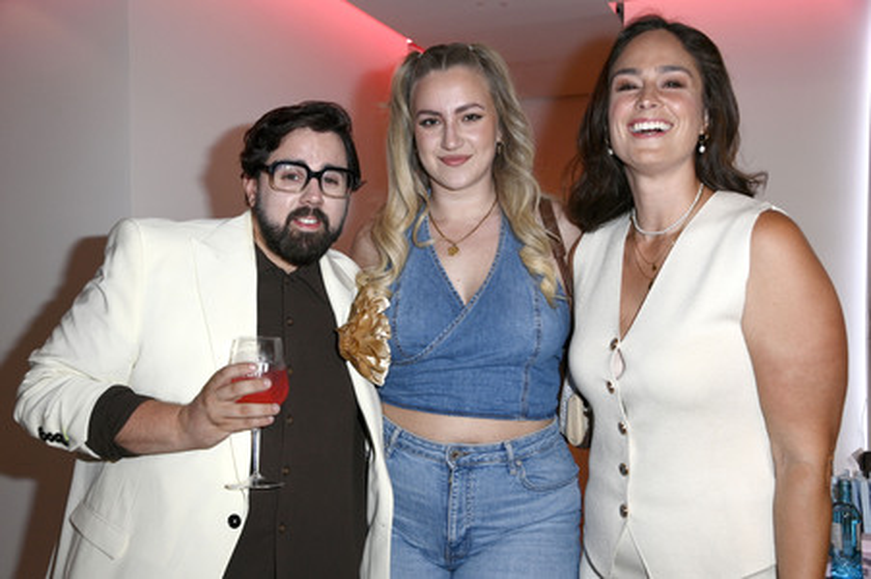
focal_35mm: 38
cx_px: 436
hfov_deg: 50.7
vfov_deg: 35.0
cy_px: 290
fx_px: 919
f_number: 5.6
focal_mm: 38
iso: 1000
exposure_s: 1/250
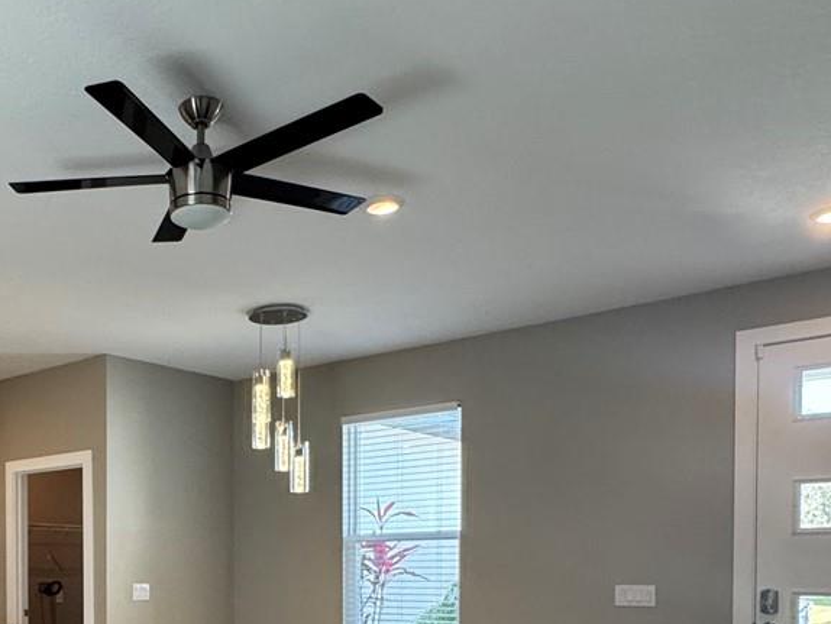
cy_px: 596
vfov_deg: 34.2
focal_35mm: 39
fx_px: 937
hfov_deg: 44.4
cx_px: 114
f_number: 2.2
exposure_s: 1/120
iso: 250
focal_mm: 2.22
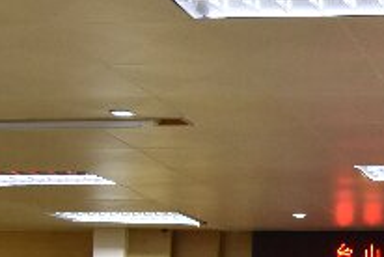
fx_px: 1164
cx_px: 574
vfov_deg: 12.4
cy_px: 285
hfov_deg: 17.0
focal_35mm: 109
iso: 800
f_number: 4.5
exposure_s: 1/80
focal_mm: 20
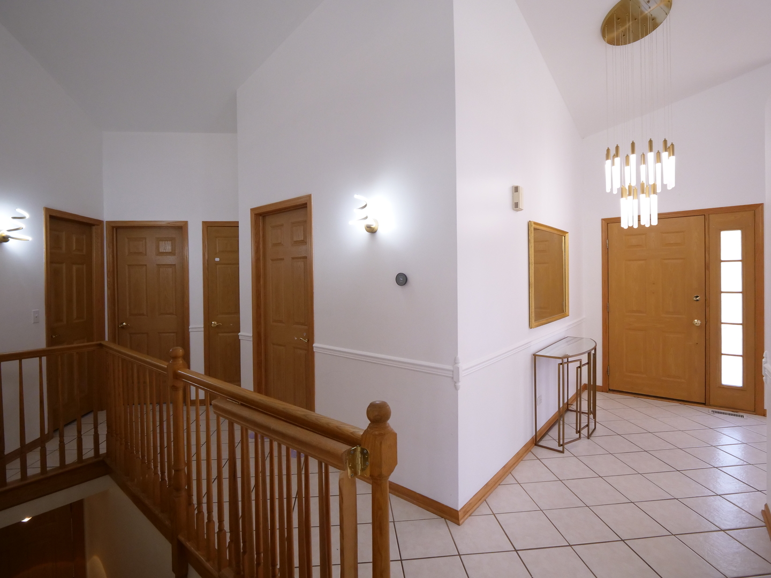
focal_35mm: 16
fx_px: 356
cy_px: 289
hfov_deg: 94.5
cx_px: 386
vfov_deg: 78.1
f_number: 3.2
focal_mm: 8
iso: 1600
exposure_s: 1/320
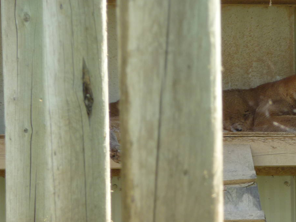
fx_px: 4224
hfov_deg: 4.0
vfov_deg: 3.0
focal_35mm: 494
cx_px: 248
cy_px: 148
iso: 100
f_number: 4.9
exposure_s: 1/60
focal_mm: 47
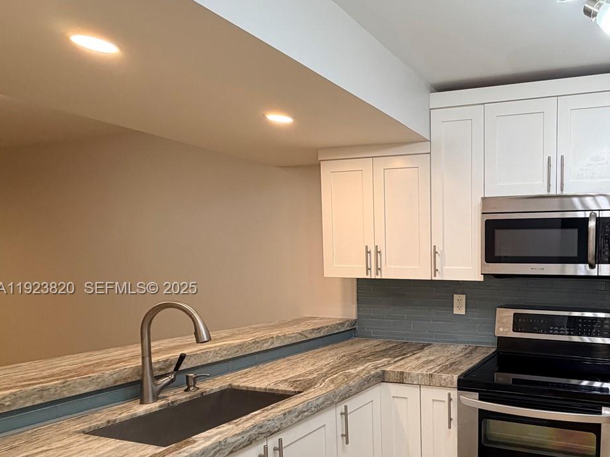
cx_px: 517
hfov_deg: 63.1
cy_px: 289
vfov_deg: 56.1
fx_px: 423
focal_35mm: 24
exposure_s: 1/120
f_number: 2.2
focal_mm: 2.22
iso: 160
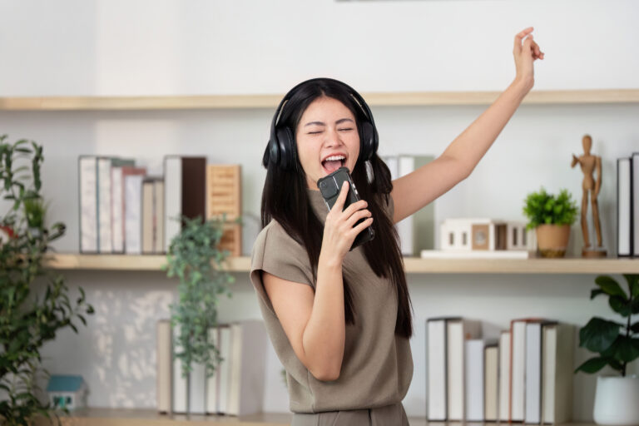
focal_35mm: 176
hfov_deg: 11.7
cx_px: 320
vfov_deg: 7.8
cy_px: 213
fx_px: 3124
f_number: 2.8
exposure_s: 1/800
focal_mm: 176
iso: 1600
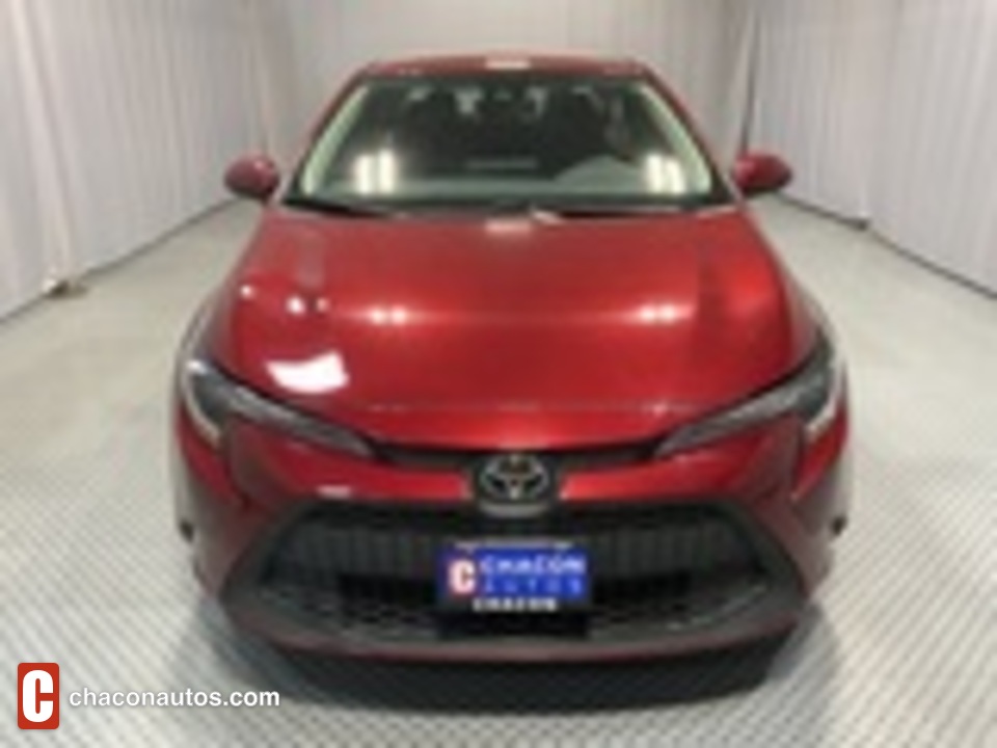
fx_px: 835
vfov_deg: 48.2
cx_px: 498
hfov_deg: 61.7
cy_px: 374
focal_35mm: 29
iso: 64
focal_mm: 3
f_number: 1.8
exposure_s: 1/60
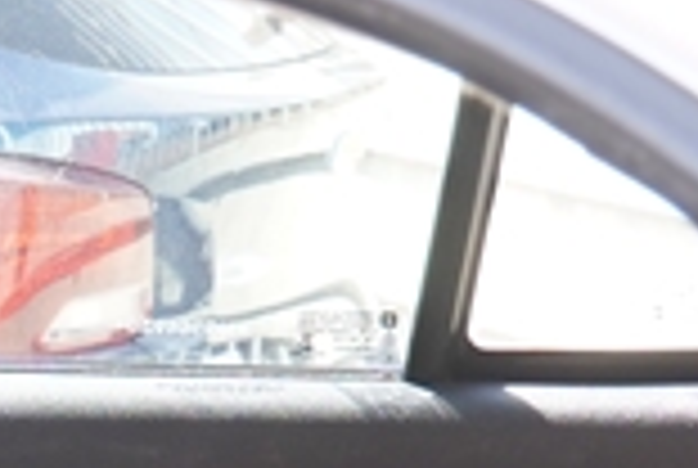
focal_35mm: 227
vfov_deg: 5.8
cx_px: -666
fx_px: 4415
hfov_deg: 8.6
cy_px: 1235
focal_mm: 23
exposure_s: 1/60
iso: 250
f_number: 4
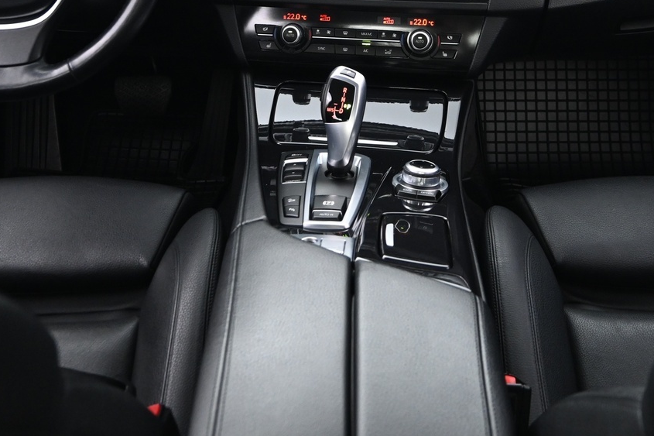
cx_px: 358
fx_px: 835
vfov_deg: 27.9
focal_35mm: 46
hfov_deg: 42.7
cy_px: 25
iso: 1600
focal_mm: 16
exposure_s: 1/8
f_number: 3.5
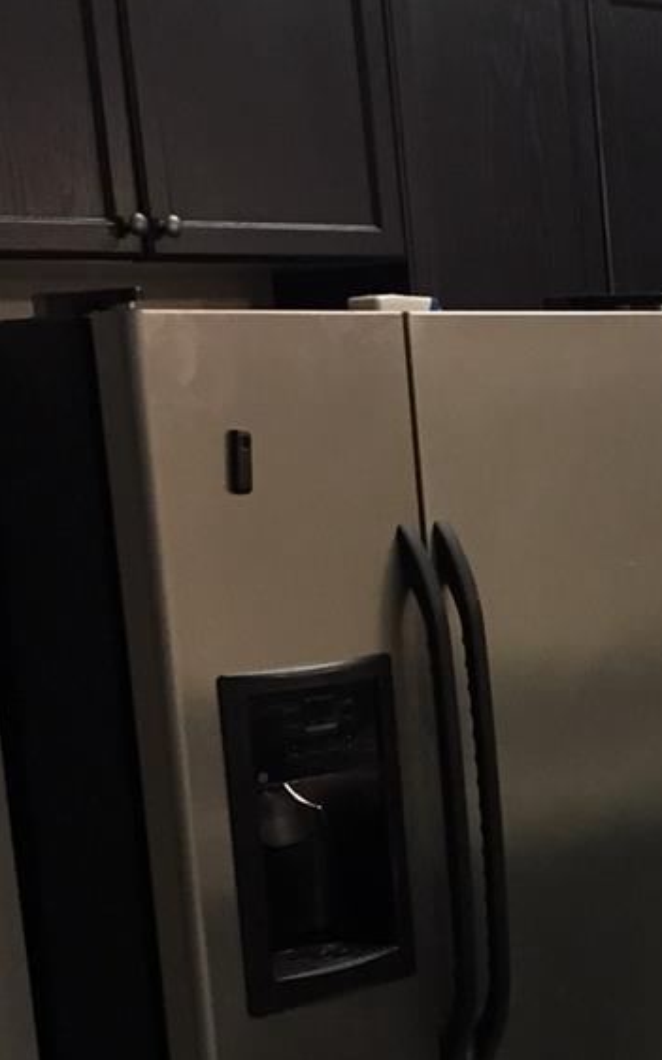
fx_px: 2426
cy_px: 886
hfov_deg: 14.8
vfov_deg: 24.2
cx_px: 871
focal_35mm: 84
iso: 125
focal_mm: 4.15
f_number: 2.2
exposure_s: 1/30
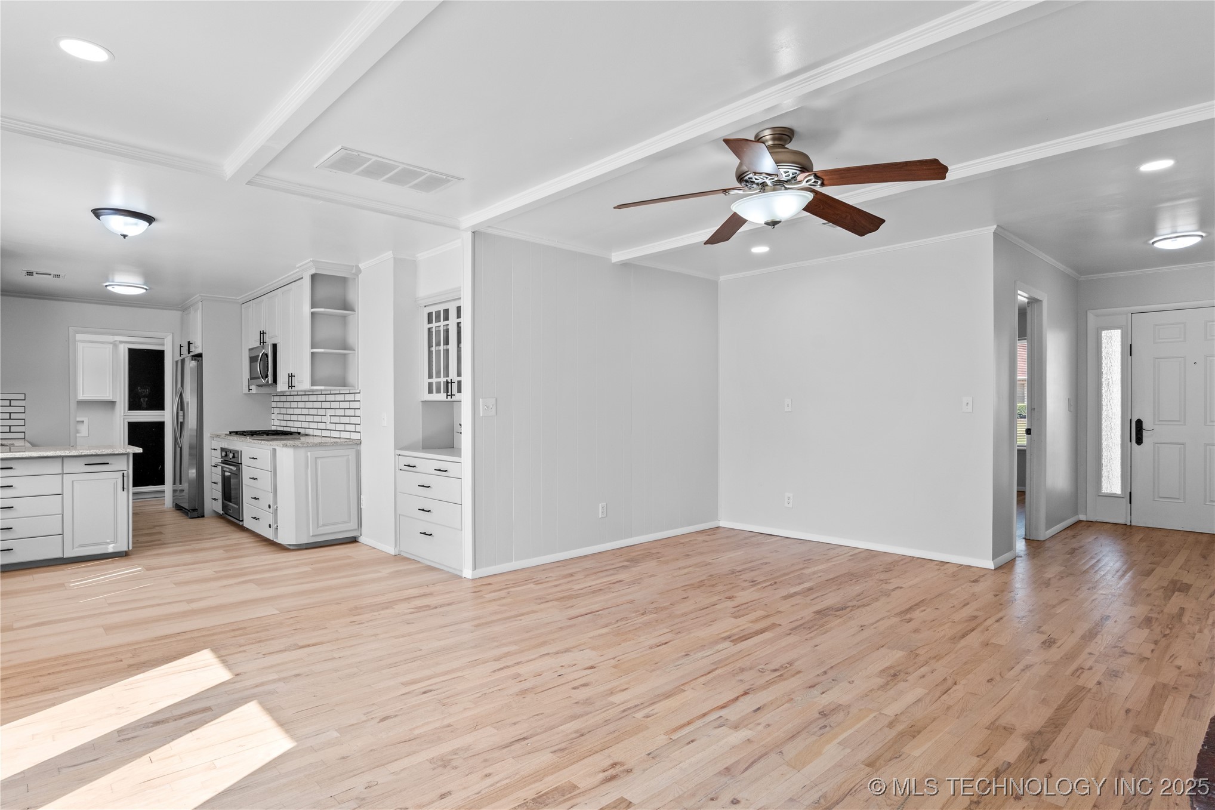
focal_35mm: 18
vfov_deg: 67.4
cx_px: 608
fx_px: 607
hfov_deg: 90.0
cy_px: 405
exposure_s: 1/25
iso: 640
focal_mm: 18
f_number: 11
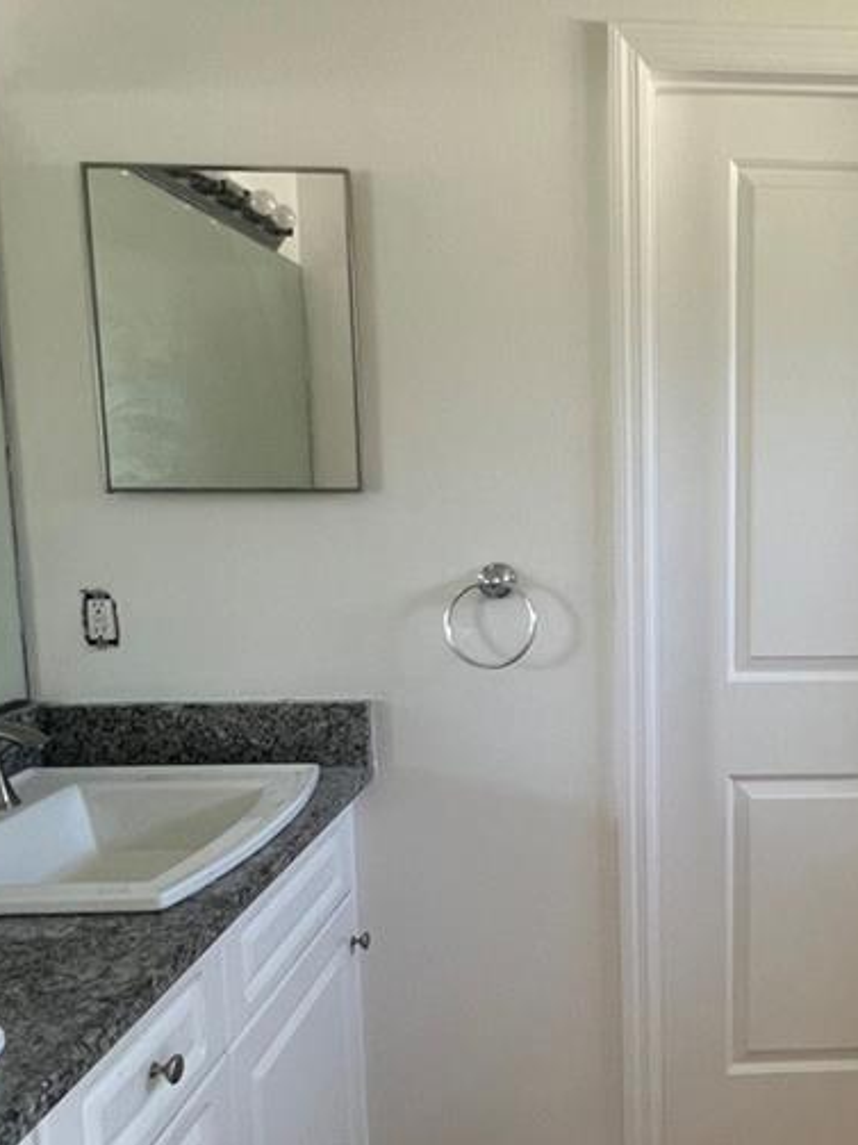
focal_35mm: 31
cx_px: 737
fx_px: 1025
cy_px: 635
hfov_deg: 42.4
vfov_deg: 58.2
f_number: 1.8
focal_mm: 1.57
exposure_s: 1/99
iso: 200
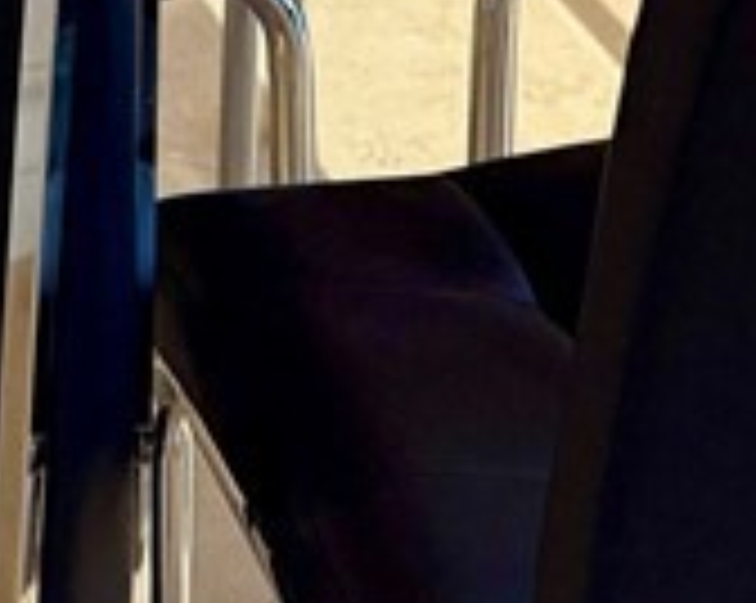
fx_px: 3196
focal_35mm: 143
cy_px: -922
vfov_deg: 9.4
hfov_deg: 13.5
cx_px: 405
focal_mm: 6.76
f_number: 1.78
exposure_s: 1/60
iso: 250
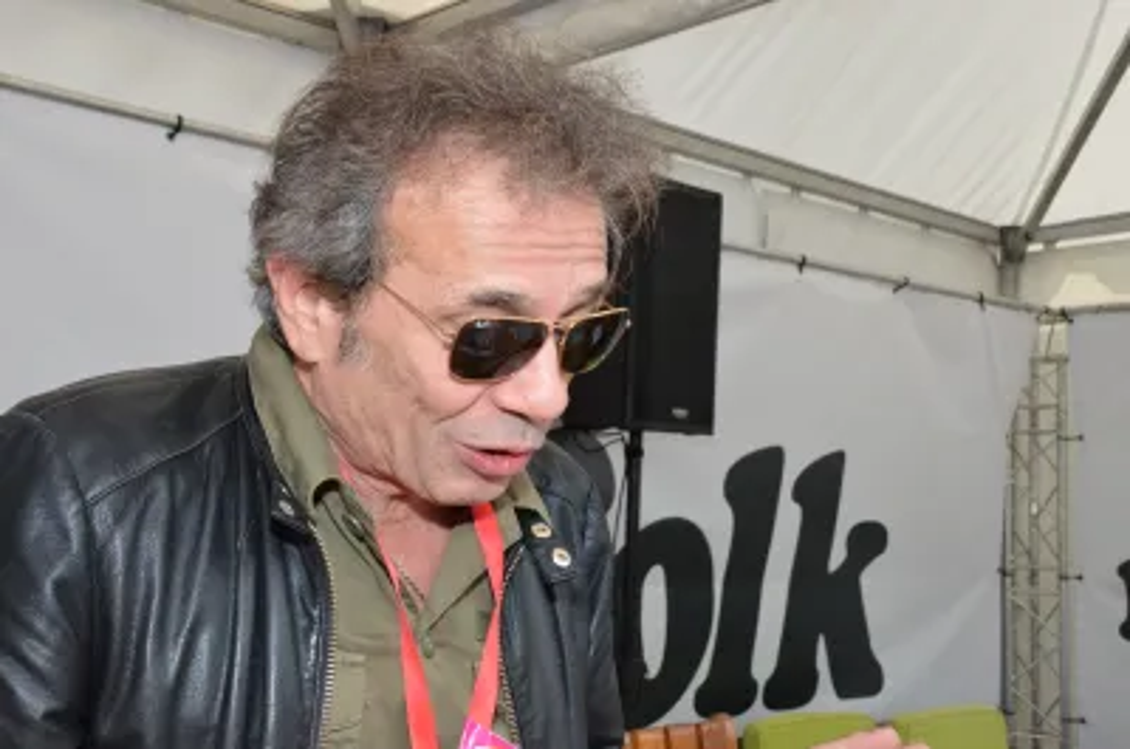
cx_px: 565
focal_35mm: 45
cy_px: 374
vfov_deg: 29.7
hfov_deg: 43.7
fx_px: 1410
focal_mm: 30
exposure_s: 1/250
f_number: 11
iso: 640
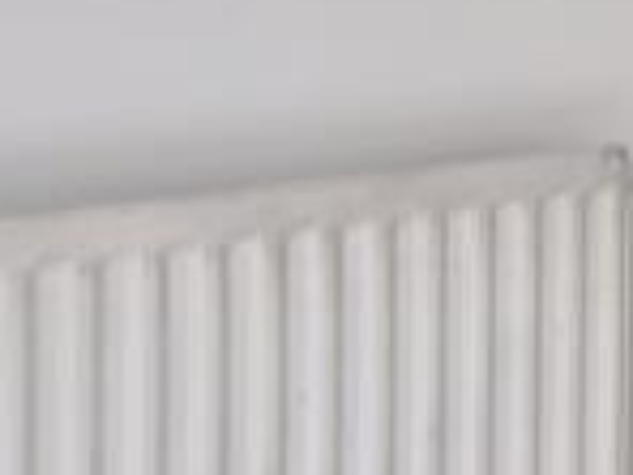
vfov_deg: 15.8
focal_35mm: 90
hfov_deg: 15.2
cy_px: -98
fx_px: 1646
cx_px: 1420
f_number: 2.2
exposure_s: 1/50
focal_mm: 2.2
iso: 80
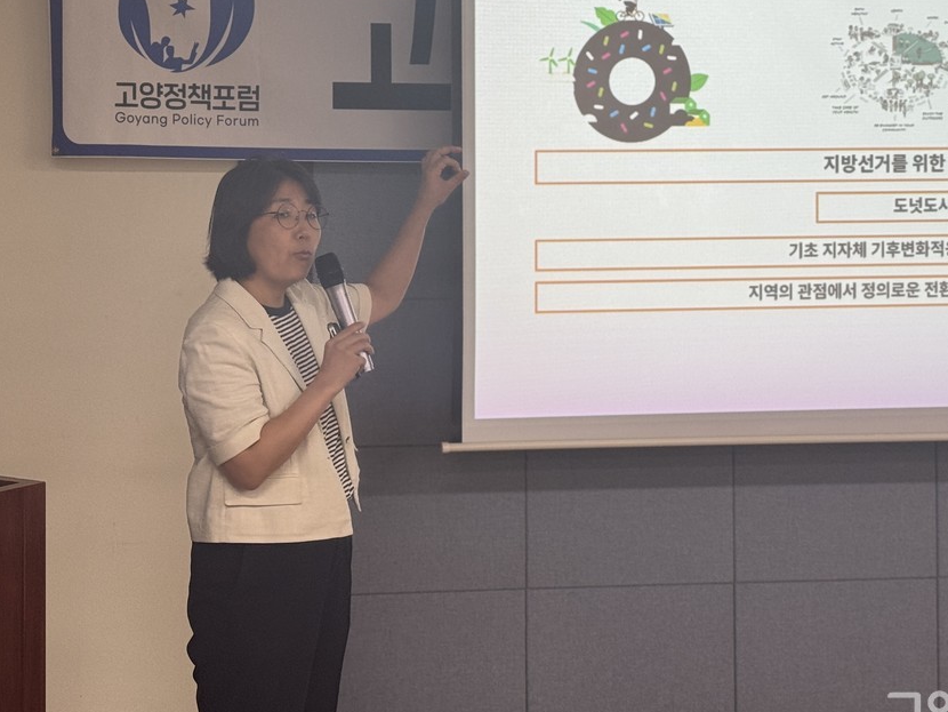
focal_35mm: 74
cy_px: 208
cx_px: 344
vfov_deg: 19.8
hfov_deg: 26.2
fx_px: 2027
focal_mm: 6.76
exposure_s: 1/60
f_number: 1.78
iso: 80
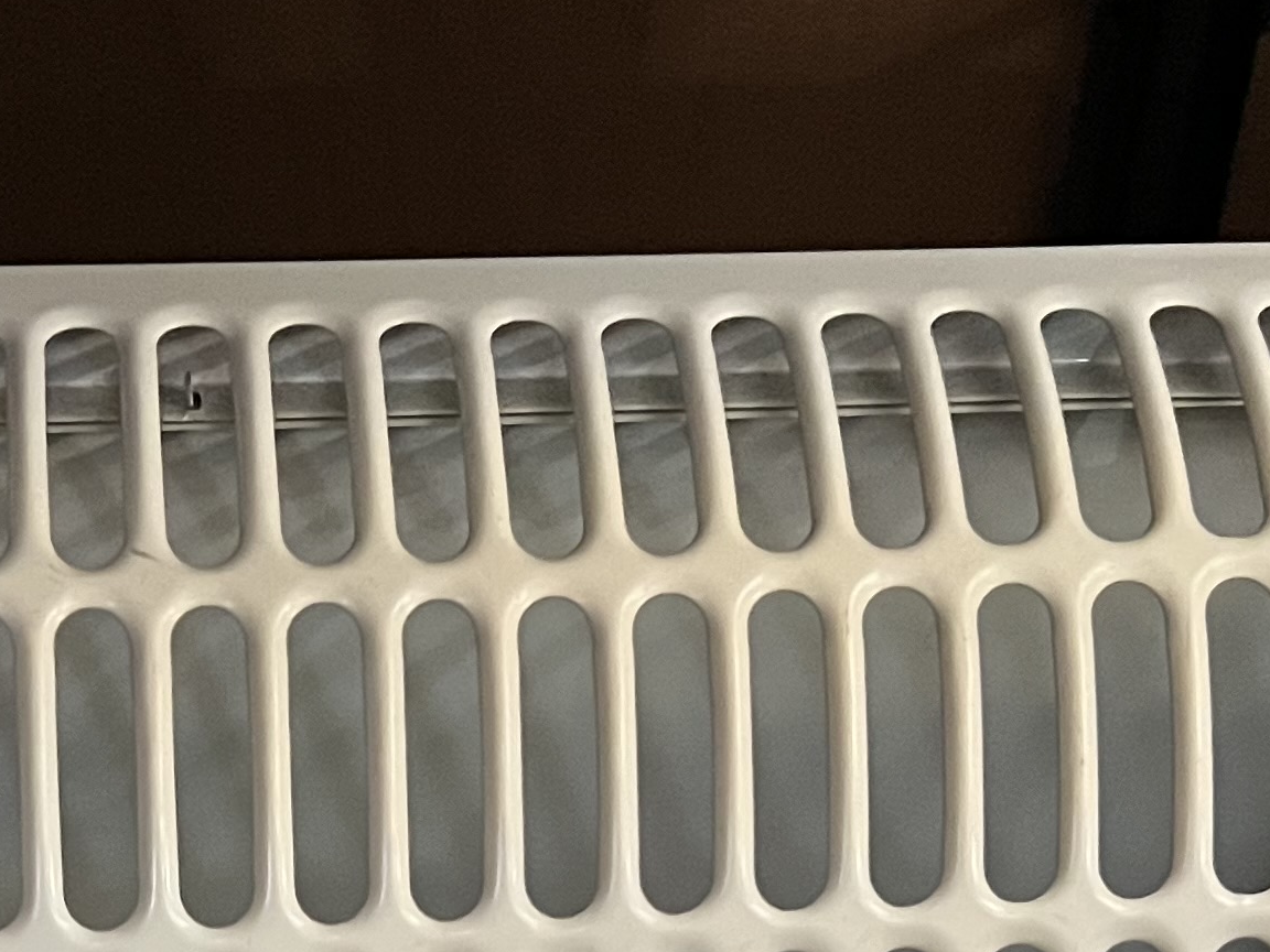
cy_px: 1283
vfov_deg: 15.4
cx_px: 269
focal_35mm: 91
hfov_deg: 21.3
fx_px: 3339
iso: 640
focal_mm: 5.7
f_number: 1.5
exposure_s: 1/36
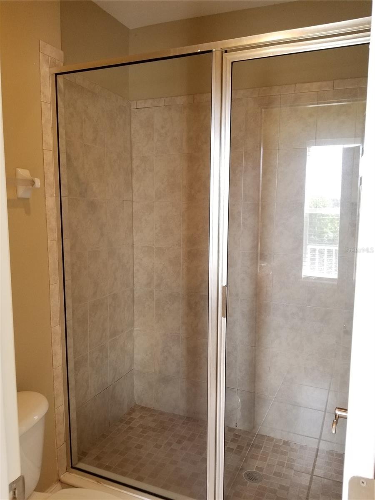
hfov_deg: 53.1
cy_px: 250
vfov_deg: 67.3
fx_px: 376
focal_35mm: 26
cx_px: 188
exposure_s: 1/60
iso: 125
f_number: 1.7
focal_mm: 4.3
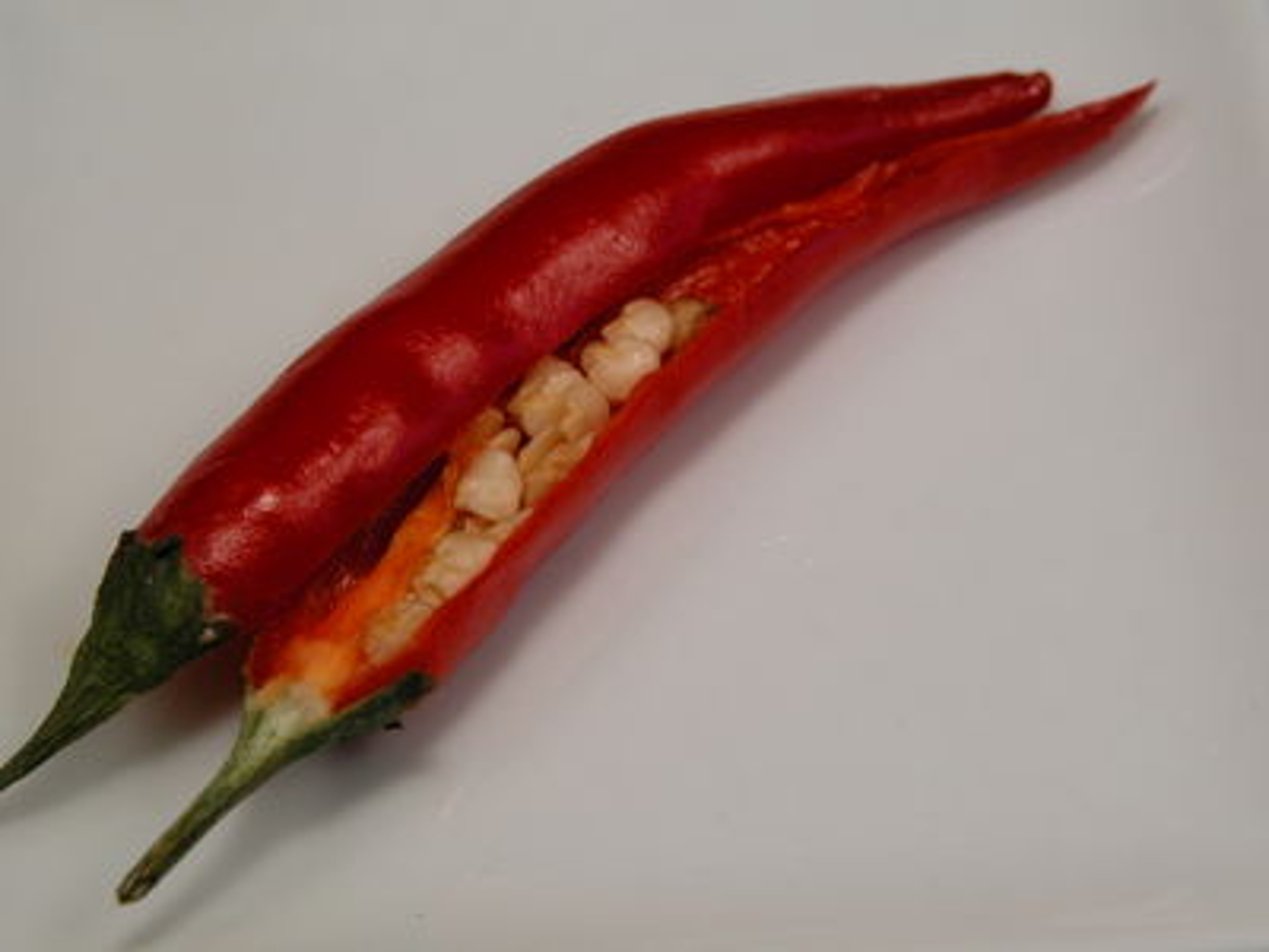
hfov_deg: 18.4
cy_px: 476
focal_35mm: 107
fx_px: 3923
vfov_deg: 13.8
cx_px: 634
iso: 100
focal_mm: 27.3
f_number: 5.8
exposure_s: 1/120
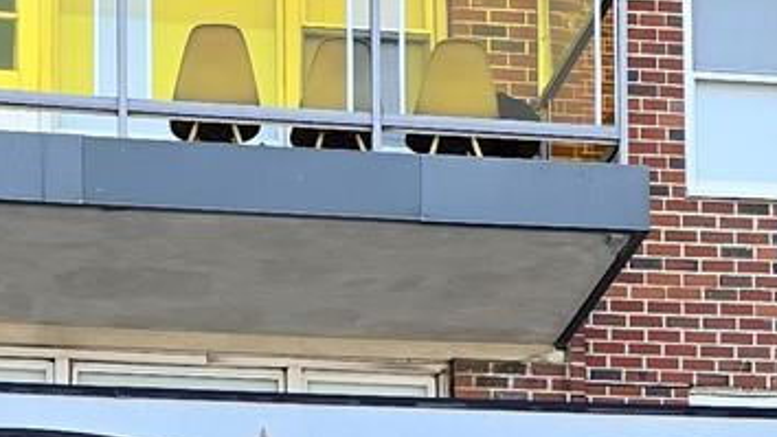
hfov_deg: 14.8
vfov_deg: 7.9
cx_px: 342
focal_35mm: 145
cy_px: 977
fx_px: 2987
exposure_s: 1/120
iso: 16
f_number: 1.7
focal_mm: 6.3
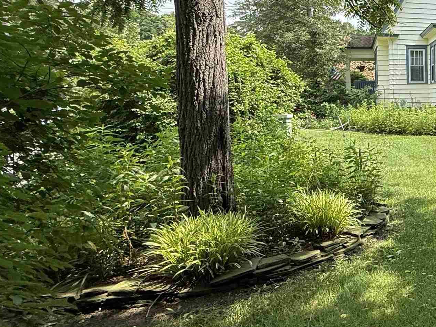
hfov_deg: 41.8
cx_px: 488
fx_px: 428
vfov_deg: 41.3
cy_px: 111
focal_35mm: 34
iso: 64
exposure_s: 1/686
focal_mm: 2.22
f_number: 2.2
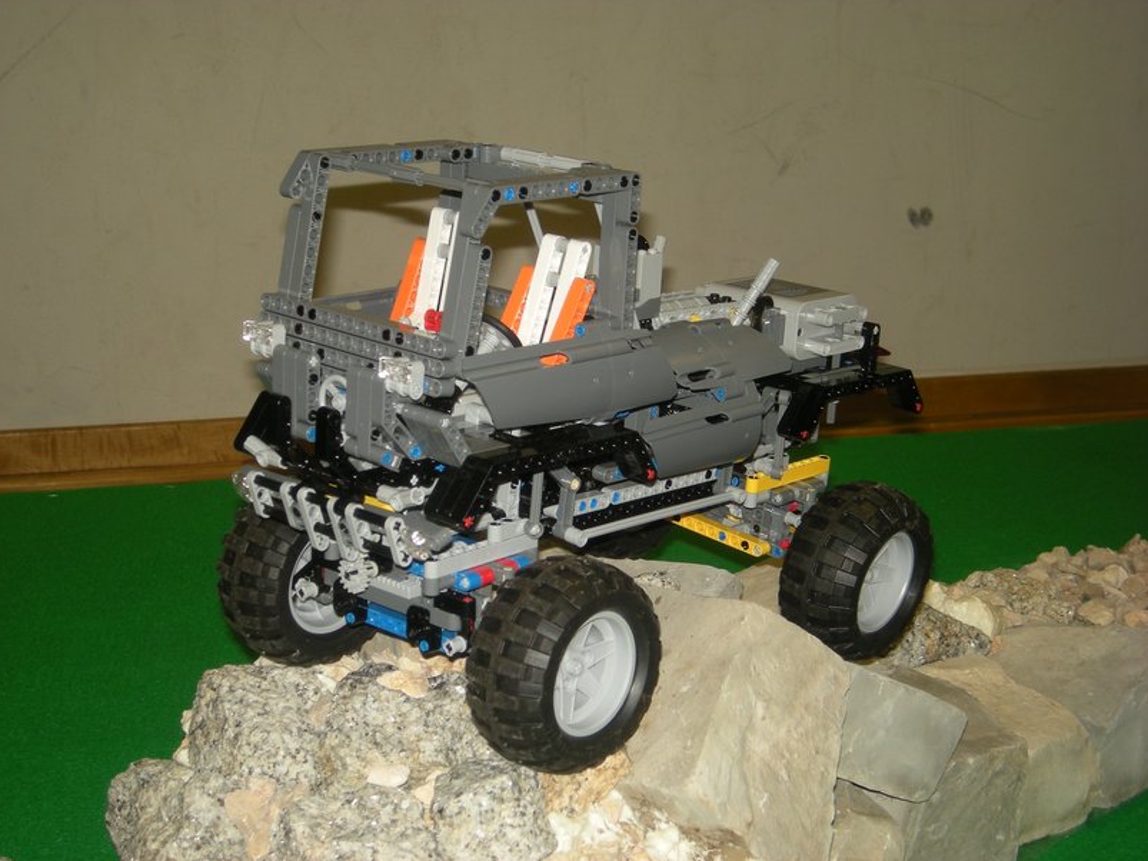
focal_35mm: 62
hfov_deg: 31.2
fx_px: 2056
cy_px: 432
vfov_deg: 23.6
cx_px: 568
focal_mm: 9.9
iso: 64
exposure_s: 1/30
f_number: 3.5
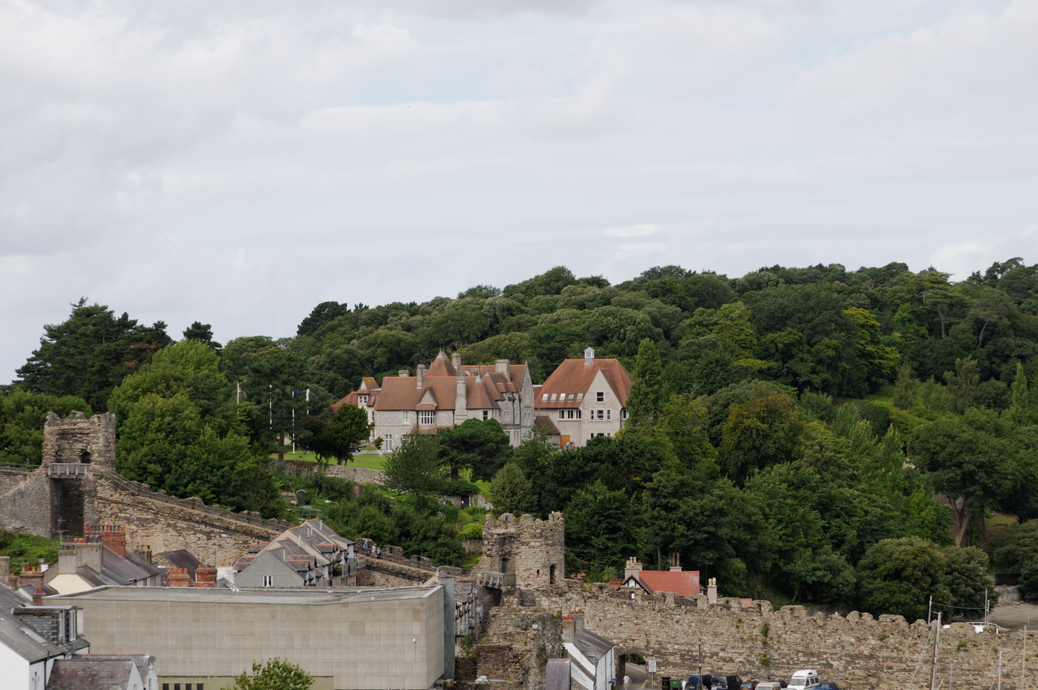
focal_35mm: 128
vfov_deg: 10.7
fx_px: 3672
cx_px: 519
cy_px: 345
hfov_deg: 16.1
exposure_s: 1/320
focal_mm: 85
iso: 200
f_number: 8
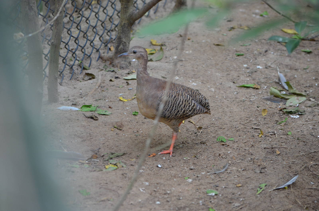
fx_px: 2587
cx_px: 160
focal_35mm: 292
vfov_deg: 4.7
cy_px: 106
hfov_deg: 7.1
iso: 800
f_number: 5
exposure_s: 1/125
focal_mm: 195
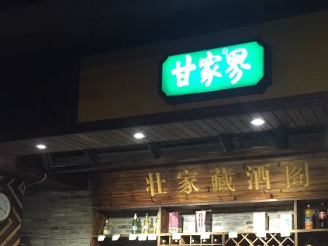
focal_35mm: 48
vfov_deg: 29.5
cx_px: 225
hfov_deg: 39.1
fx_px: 455
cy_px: 201
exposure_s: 1/10
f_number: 2.2
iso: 125
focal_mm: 4.15
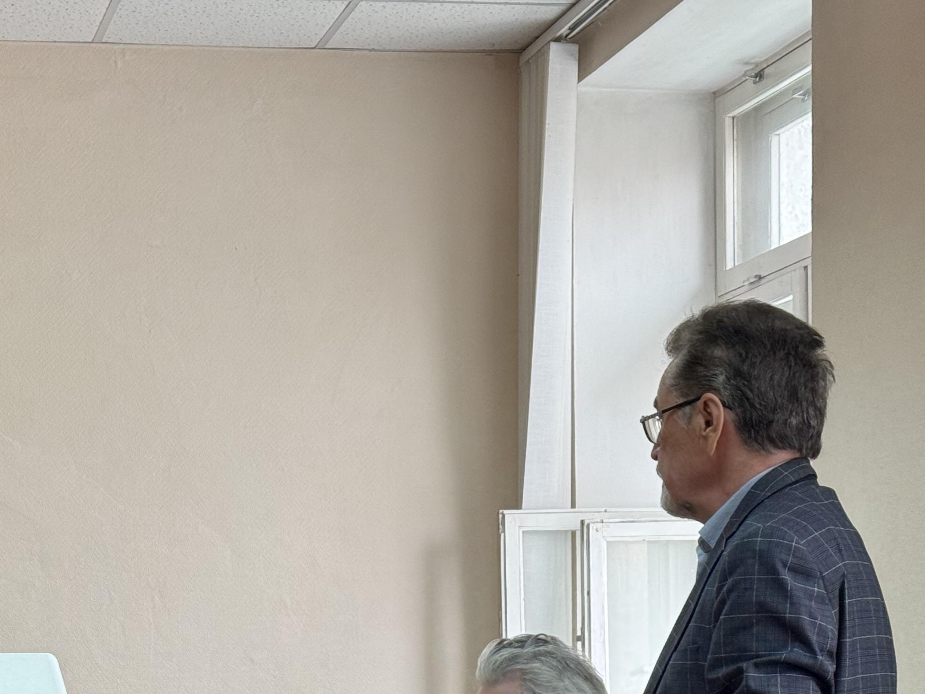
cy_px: 652
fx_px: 2645
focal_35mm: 99
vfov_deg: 14.7
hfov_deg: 19.5
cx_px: 112
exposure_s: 1/50
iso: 50
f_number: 1.78
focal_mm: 6.76
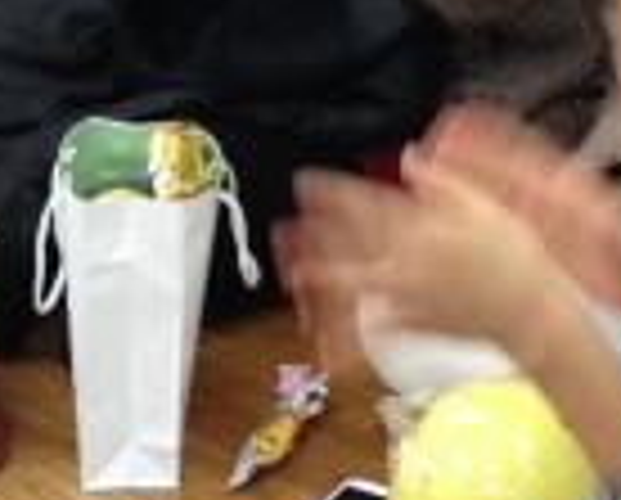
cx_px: 392
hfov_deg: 11.8
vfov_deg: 9.4
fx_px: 3002
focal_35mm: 163
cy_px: -124
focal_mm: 4.13
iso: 100
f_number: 2.4
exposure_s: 1/20
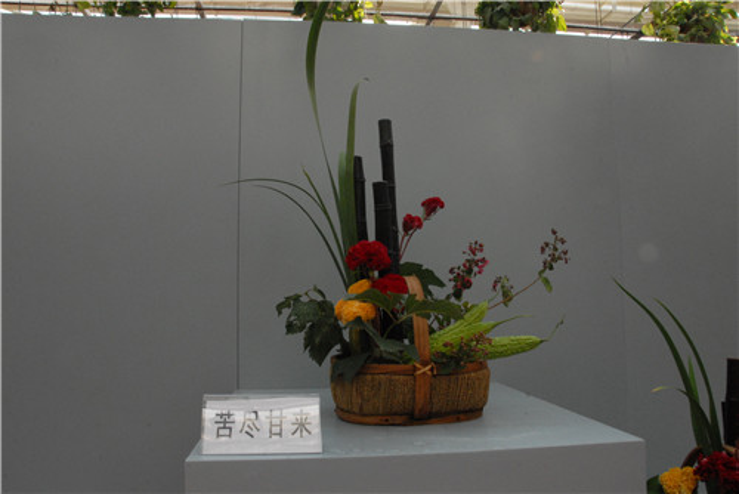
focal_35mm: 27
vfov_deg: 48.0
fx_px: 555
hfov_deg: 67.4
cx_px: 370
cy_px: 247
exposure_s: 1/60
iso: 1250
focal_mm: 18
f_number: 20
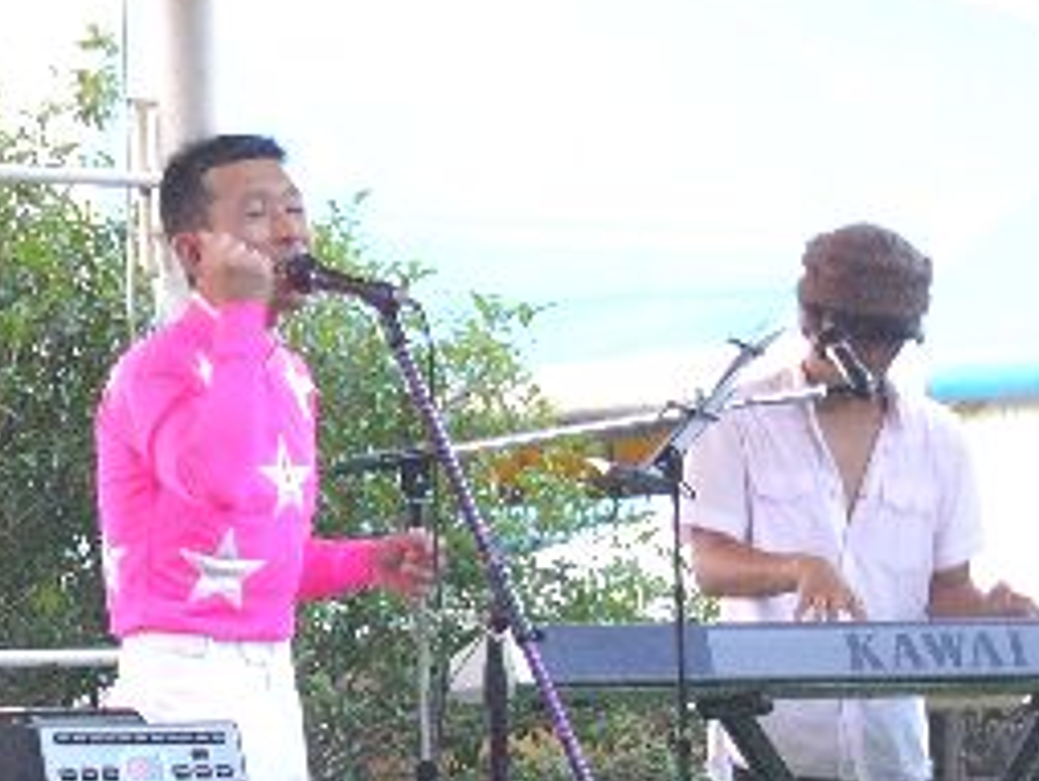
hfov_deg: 9.0
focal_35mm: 219
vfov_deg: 6.8
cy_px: 560
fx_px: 6580
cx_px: -49
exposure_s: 1/20
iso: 200
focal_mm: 14.5
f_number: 2.8
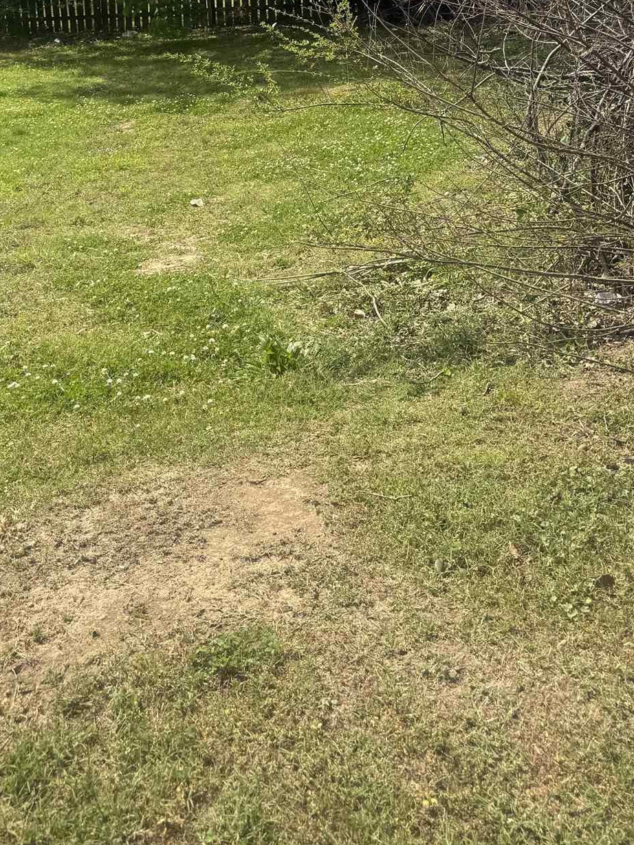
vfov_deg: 39.0
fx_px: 1099
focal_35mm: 45
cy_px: 82
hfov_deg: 32.1
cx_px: 262
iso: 80
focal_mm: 6.76
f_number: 1.78
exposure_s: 1/3145
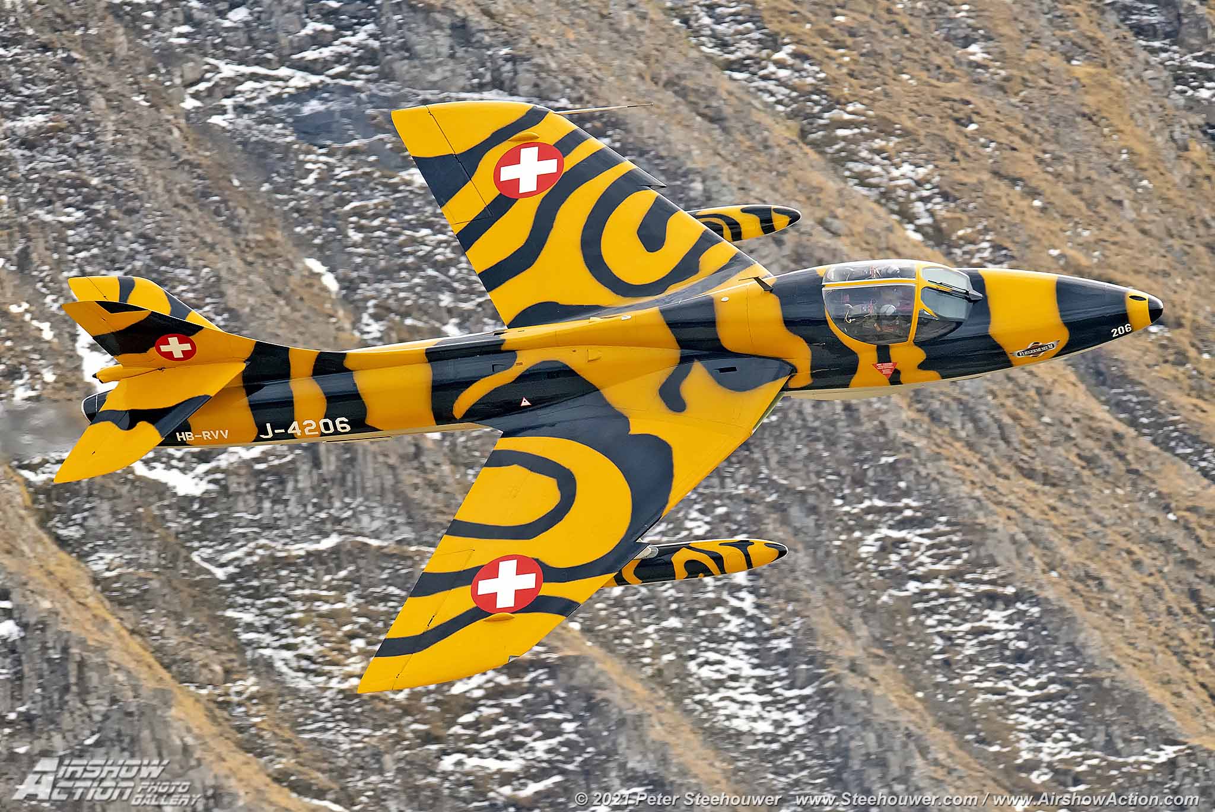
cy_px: 406
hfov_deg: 5.2
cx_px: 608
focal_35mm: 400
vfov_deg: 3.4
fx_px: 13507
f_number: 6.3
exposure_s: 1/3200
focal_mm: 400
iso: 1250
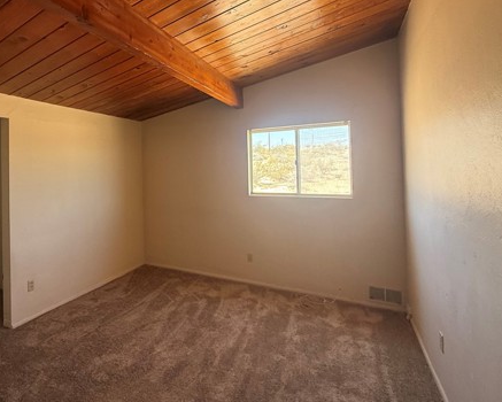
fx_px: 297
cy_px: 163
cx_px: 170
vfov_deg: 67.5
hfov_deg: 77.9
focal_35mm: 20
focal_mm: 2.22
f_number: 2.2
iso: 125
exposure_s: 1/99
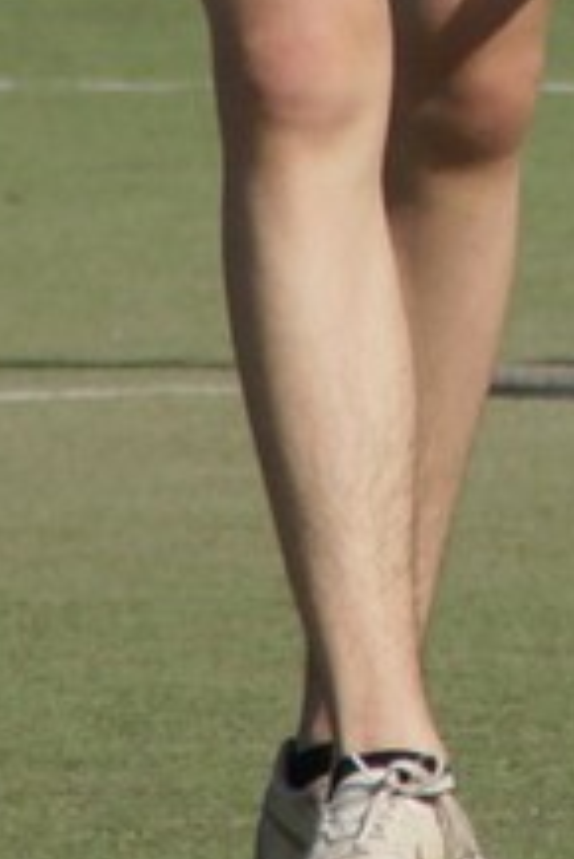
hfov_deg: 0.8
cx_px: 622
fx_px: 42166
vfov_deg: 1.2
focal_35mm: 1766
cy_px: -344
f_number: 8
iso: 200
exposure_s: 1/1000
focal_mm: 250
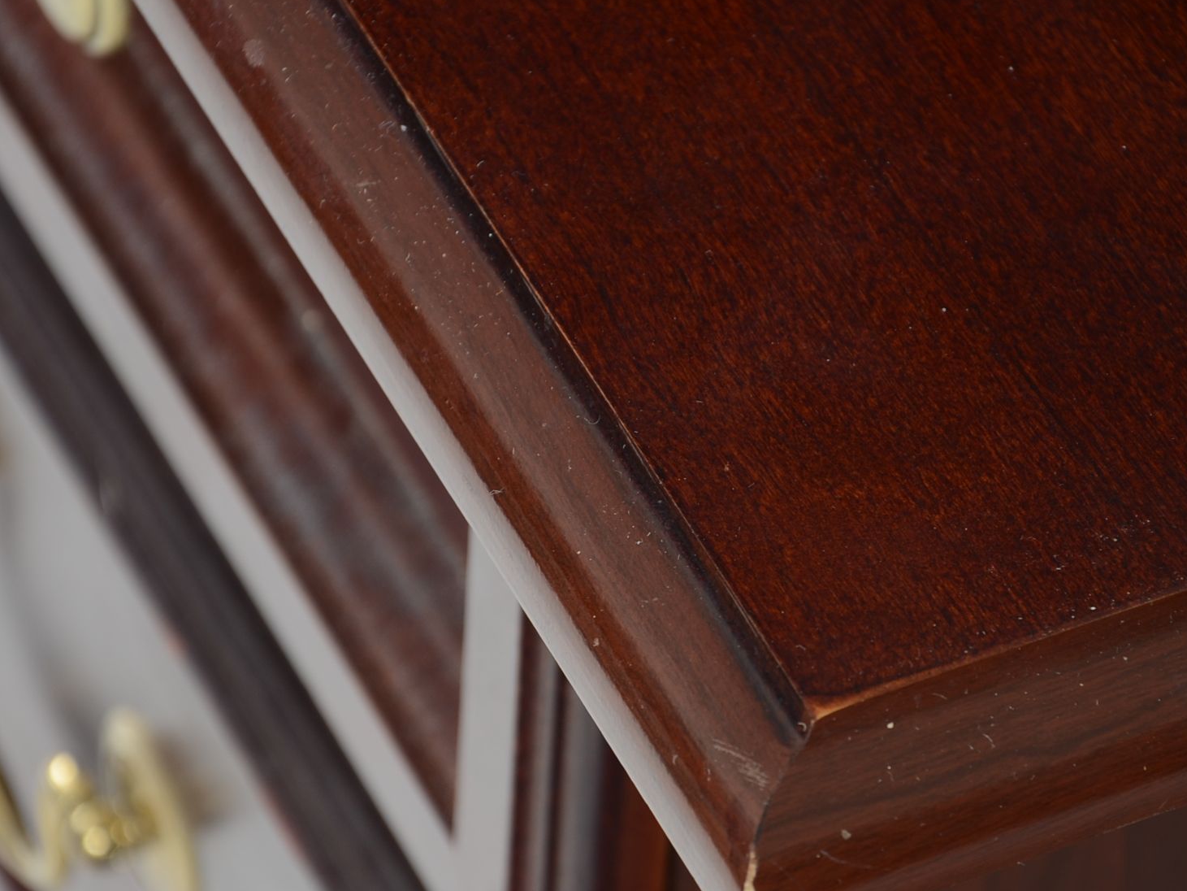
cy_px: 580
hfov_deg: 7.8
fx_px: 8738
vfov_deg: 5.8
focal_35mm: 255
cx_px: 779
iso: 125
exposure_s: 1/80
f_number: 5.6
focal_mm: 105
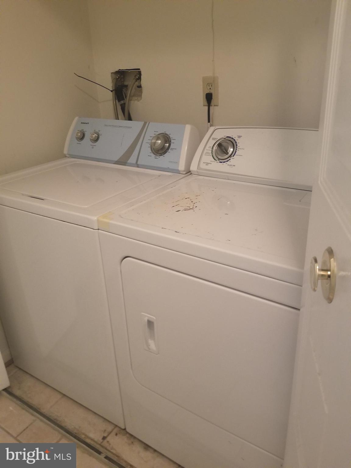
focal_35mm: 26
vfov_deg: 67.3
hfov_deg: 53.1
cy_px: 234
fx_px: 352
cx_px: 176
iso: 250
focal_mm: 4.25
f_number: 1.7
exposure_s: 1/10
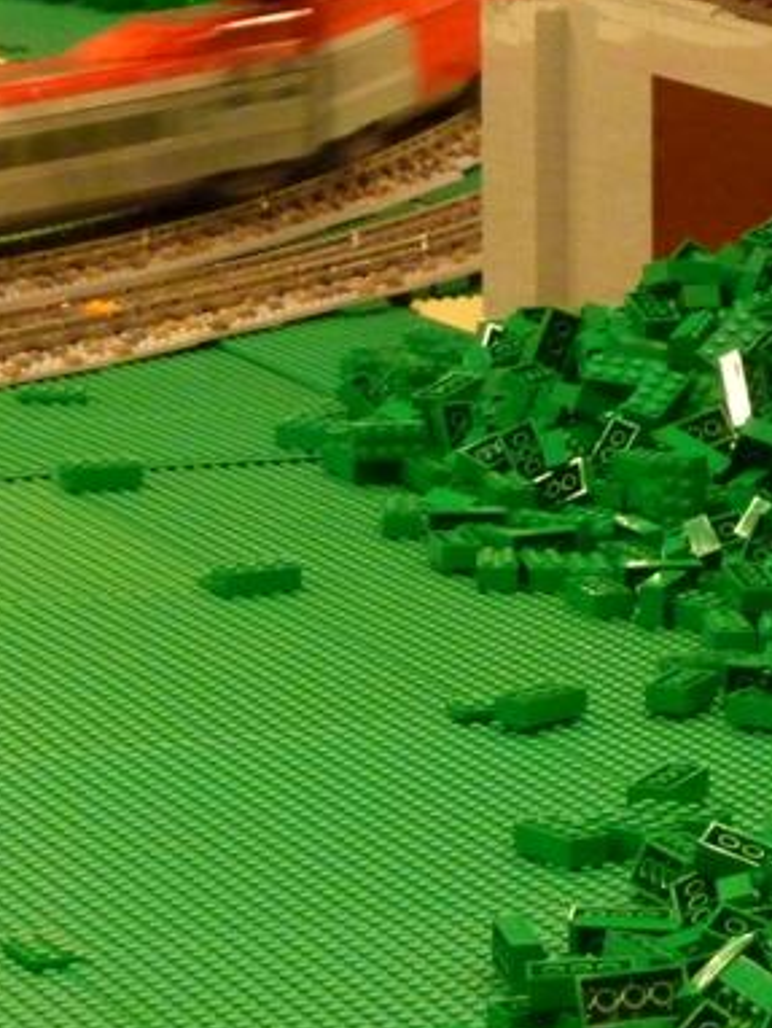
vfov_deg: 8.6
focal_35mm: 229
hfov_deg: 6.5
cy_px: 151
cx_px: 516
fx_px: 6802
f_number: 4.3
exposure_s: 1/13
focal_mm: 15.8
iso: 800
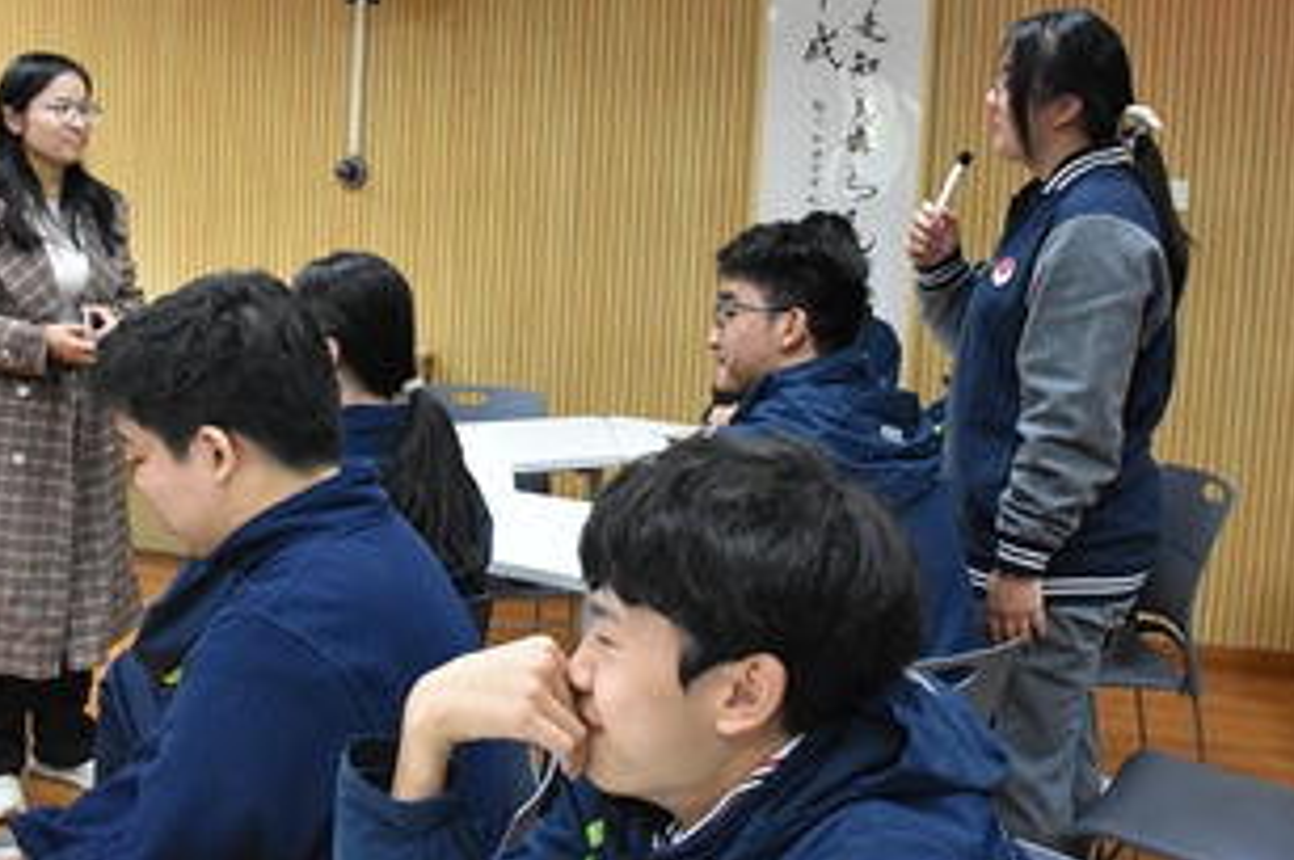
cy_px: 253
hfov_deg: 46.1
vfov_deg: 31.4
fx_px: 1508
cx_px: 508
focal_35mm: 42
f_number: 5.6
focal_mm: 18
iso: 3200
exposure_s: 1/125
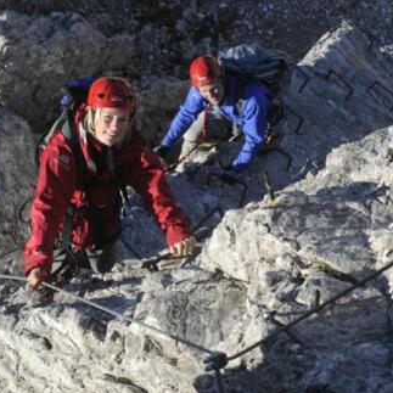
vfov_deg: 11.3
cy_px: 198
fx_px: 1991
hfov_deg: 11.3
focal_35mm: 155
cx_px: 148
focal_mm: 80
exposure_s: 1/125
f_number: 8
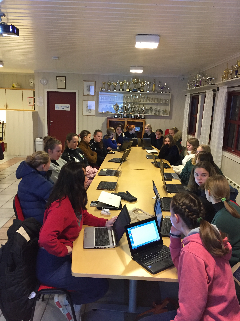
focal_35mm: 29
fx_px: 268
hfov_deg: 48.2
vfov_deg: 61.7
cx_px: 120
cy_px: 160
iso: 250
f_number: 2.2
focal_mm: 4.15
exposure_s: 1/20
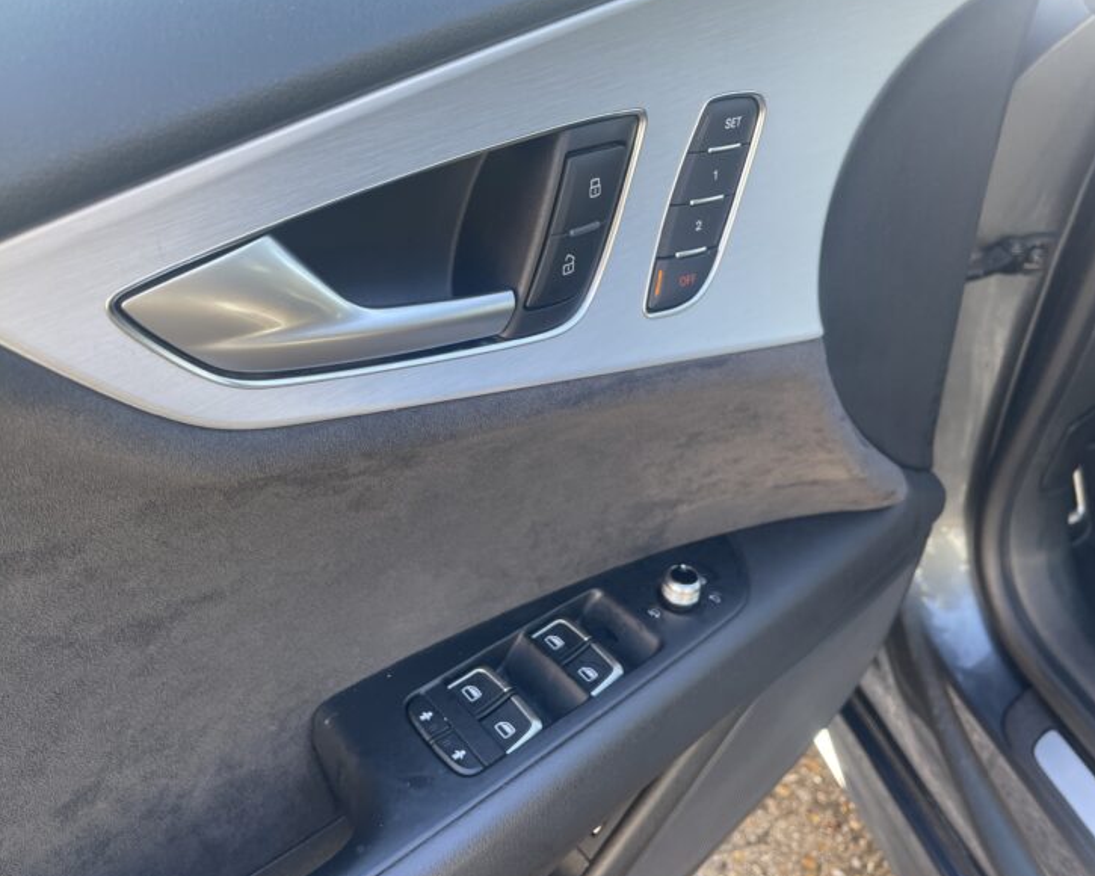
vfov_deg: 51.5
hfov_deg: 62.2
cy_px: 433
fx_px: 907
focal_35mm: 28
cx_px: 529
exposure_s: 1/121
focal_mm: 5.1
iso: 64
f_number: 1.6
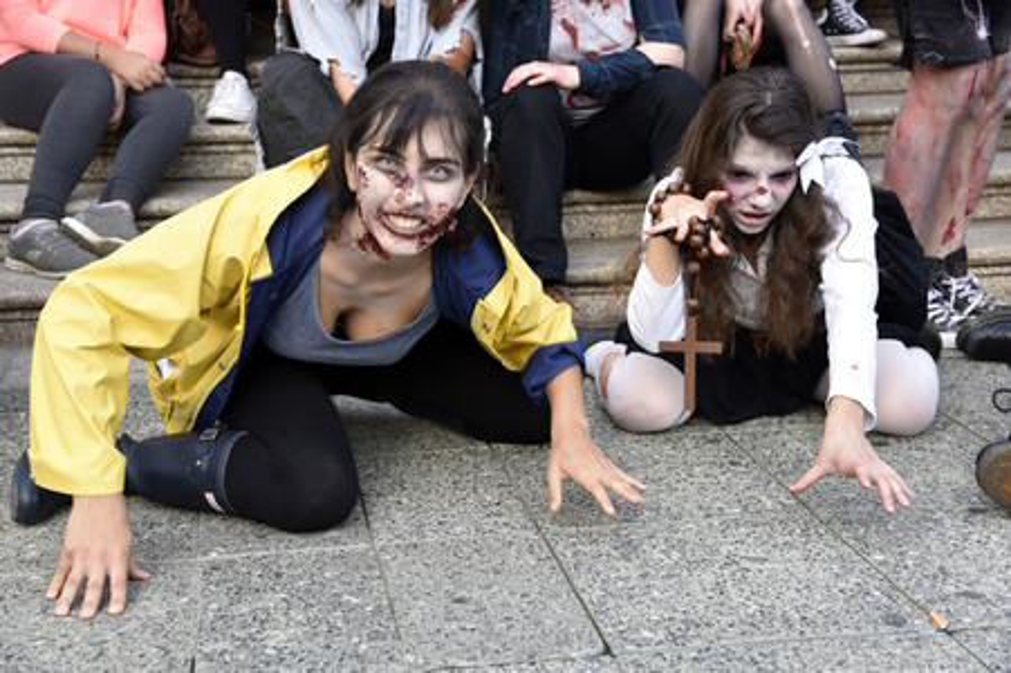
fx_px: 1543
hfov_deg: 36.3
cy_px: 336
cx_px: 506
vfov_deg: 24.6
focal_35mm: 55
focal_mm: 55
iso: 400
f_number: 5.6
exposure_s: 1/125
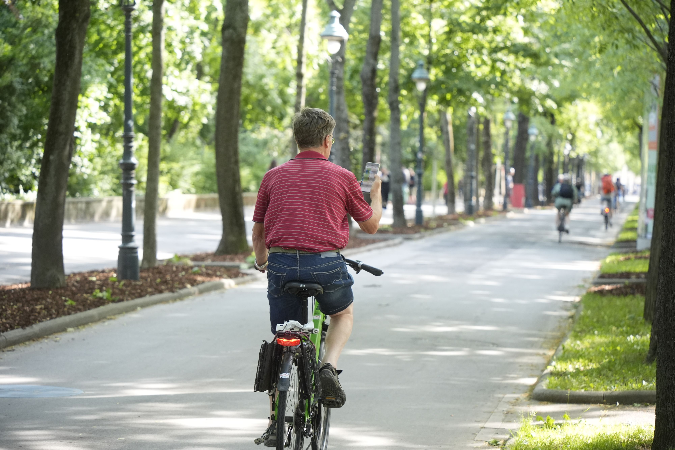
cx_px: 338
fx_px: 2100
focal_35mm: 112
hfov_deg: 18.3
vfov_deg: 12.2
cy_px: 225
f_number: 4.5
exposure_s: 1/500
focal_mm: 112
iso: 2500
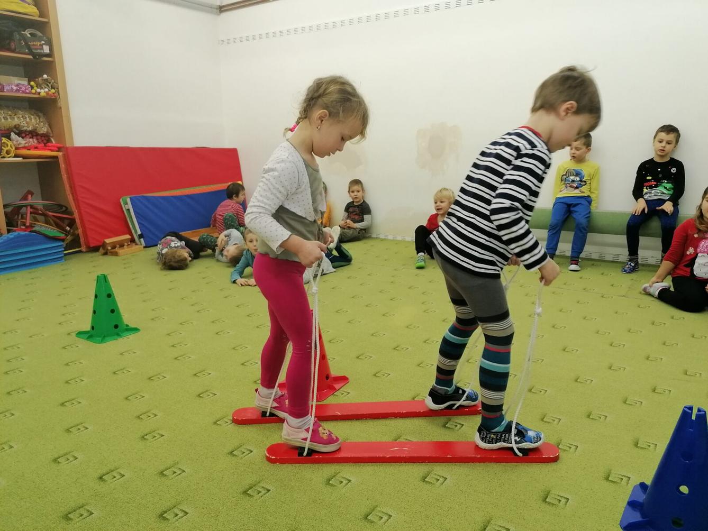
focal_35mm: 27
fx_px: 552
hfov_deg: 65.3
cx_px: 354
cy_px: 266
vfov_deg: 51.4
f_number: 1.8
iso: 125
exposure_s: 1/50
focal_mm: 4.75
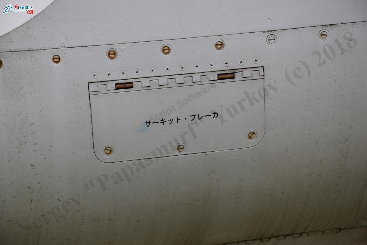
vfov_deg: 8.7
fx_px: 1606
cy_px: 122
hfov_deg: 13.0
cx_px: 184
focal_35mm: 158
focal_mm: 105
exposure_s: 1/250
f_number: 8
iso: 400
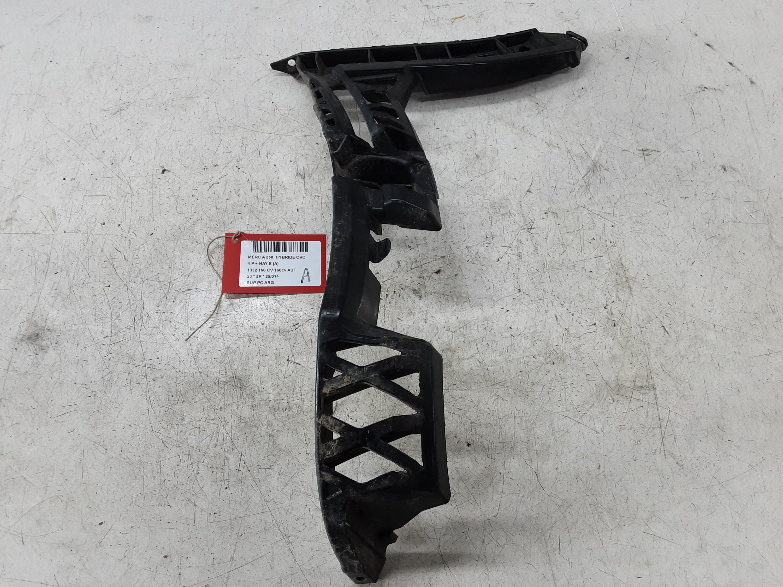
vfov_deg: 51.4
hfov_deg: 65.3
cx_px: 392
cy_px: 294
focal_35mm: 27
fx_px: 611
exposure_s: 1/50
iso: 64
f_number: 1.9
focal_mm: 2.91
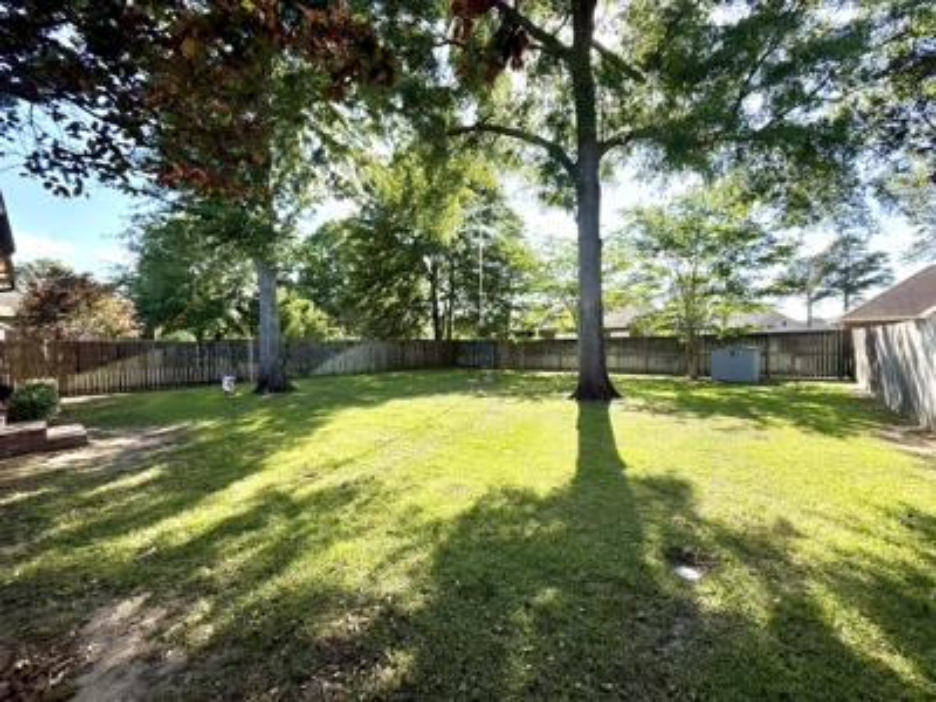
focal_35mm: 14
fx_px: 379
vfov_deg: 85.7
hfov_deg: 102.1
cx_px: 468
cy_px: 351
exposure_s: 1/789
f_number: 2.2
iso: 64
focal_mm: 2.22
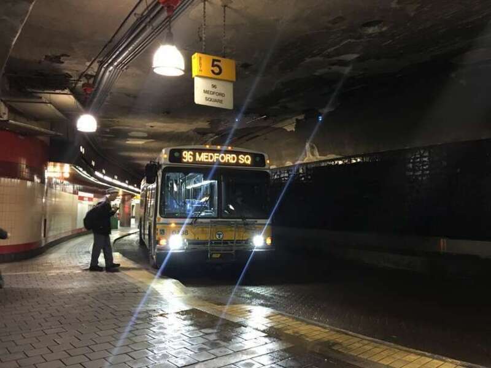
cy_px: 184
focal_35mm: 29
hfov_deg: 61.7
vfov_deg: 48.2
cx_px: 246
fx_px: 411
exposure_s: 1/15
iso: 250
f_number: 2.2
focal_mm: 4.15
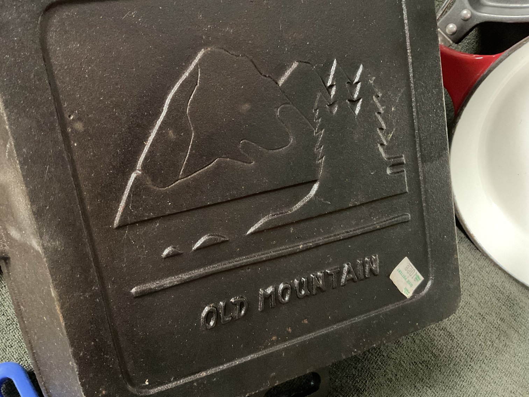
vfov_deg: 48.2
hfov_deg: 61.7
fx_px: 443
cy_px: 198
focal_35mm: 29
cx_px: 264
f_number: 1.8
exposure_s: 1/20
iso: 640
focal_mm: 3
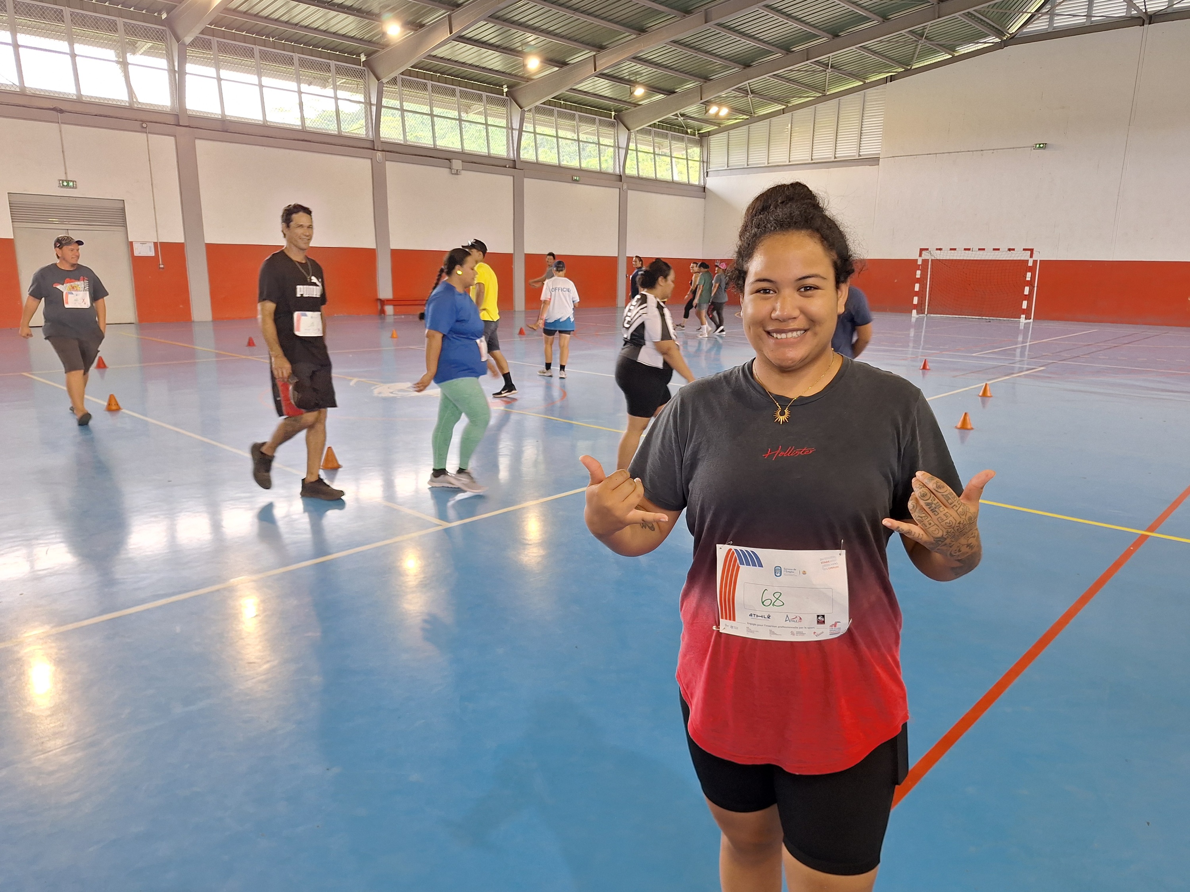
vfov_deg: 58.9
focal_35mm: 23
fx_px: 791
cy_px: 446
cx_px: 595
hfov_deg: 73.9
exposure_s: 1/50
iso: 50
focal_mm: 5.54
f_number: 1.8
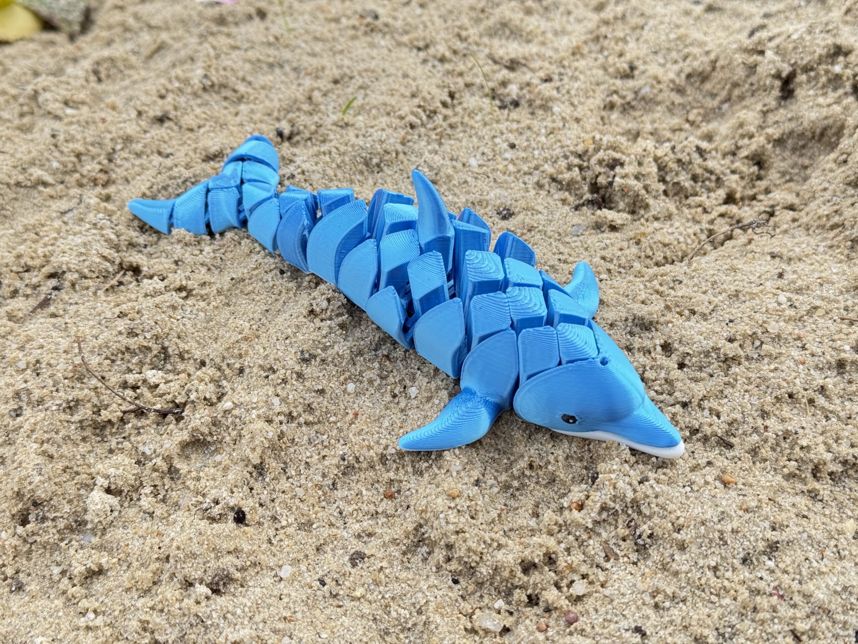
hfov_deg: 39.7
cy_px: 322
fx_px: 1190
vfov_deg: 30.3
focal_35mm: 48
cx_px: 429
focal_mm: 6.76
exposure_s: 1/455
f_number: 1.78
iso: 80
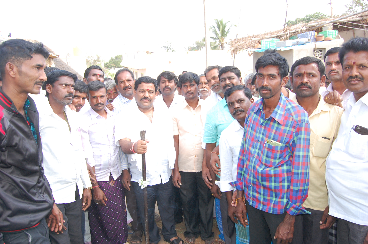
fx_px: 276
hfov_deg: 67.5
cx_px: 184
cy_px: 122
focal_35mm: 27
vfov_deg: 47.8
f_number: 5.6
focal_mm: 18
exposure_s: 1/400
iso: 800
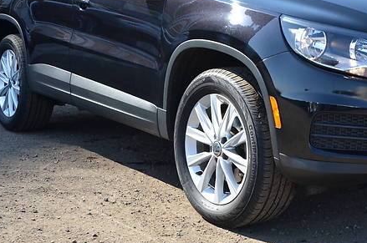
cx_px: 297
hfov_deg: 27.9
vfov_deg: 18.9
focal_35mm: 71
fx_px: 722
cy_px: 48
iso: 200
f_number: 7.1
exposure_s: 1/200
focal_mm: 26
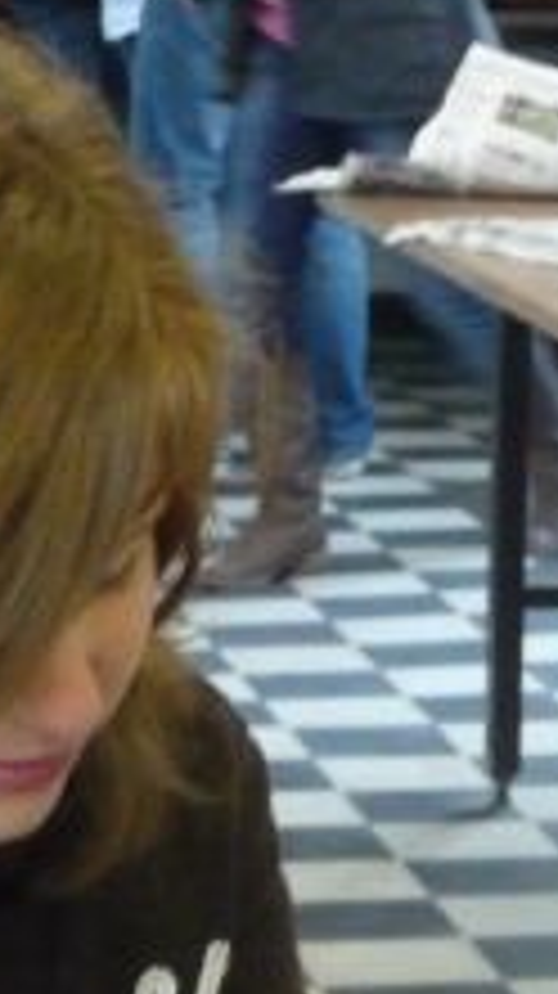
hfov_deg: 6.2
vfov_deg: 10.9
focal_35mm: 196
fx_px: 5165
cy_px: 1048
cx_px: 446
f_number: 4.5
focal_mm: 10.5
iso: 800
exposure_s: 1/25
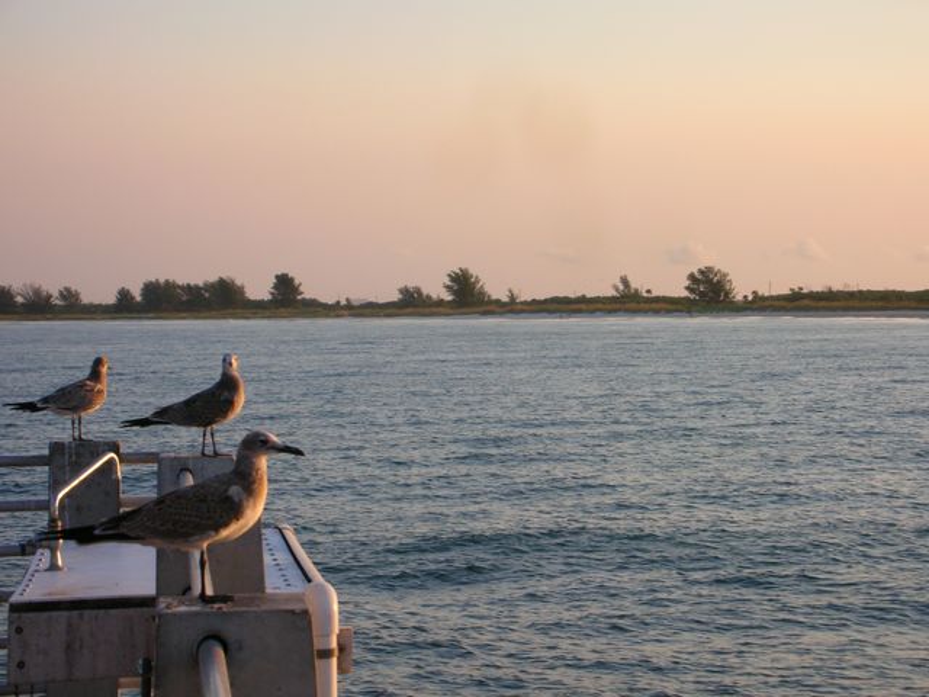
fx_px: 2818
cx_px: 464
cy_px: 348
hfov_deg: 18.7
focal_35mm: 105
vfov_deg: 14.1
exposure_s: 1/109
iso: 50
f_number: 5.4
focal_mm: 17.4
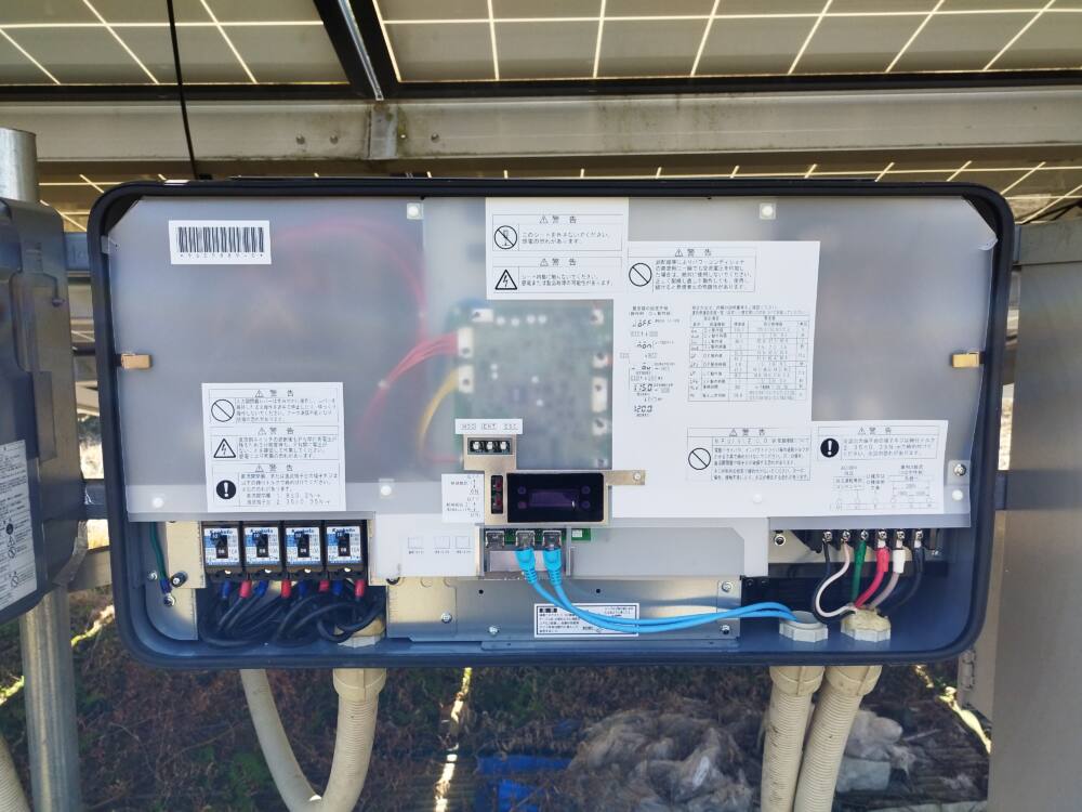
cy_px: 406
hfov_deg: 65.3
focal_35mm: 27
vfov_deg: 51.4
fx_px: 844
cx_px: 541
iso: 49
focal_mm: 4.7
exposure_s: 1/586
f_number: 1.79
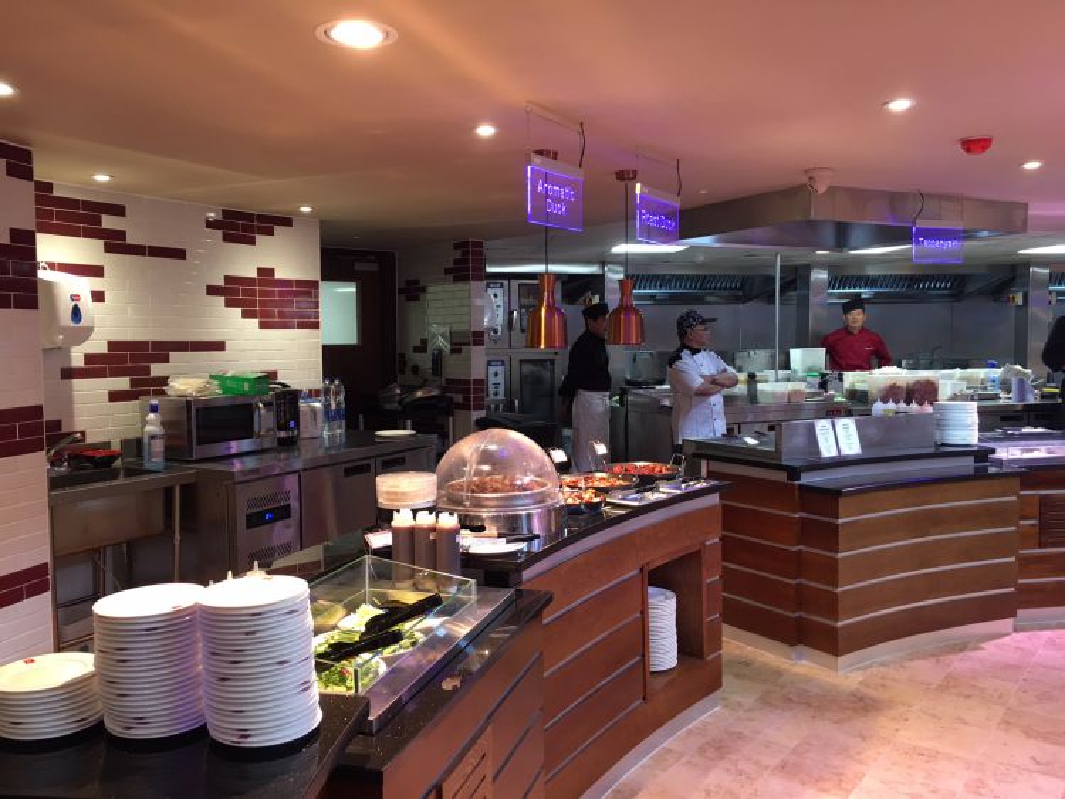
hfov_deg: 61.6
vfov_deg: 48.3
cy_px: 400
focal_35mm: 29
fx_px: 893
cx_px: 532
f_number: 2.2
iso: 40
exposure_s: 1/17
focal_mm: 4.15
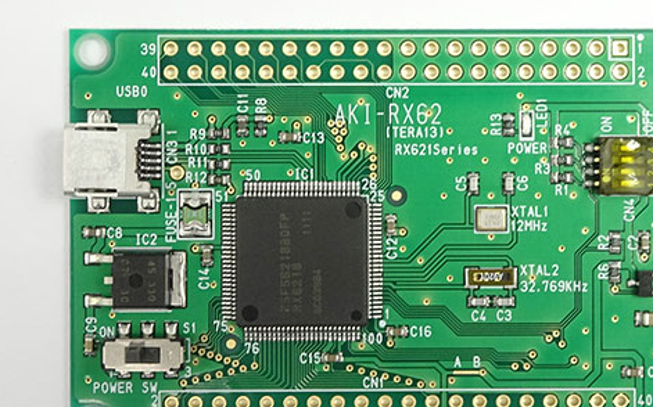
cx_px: 394
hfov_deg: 40.9
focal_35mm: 49
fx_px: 872
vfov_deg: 26.3
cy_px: 241
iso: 125
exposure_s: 1/40
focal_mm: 5.79
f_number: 4
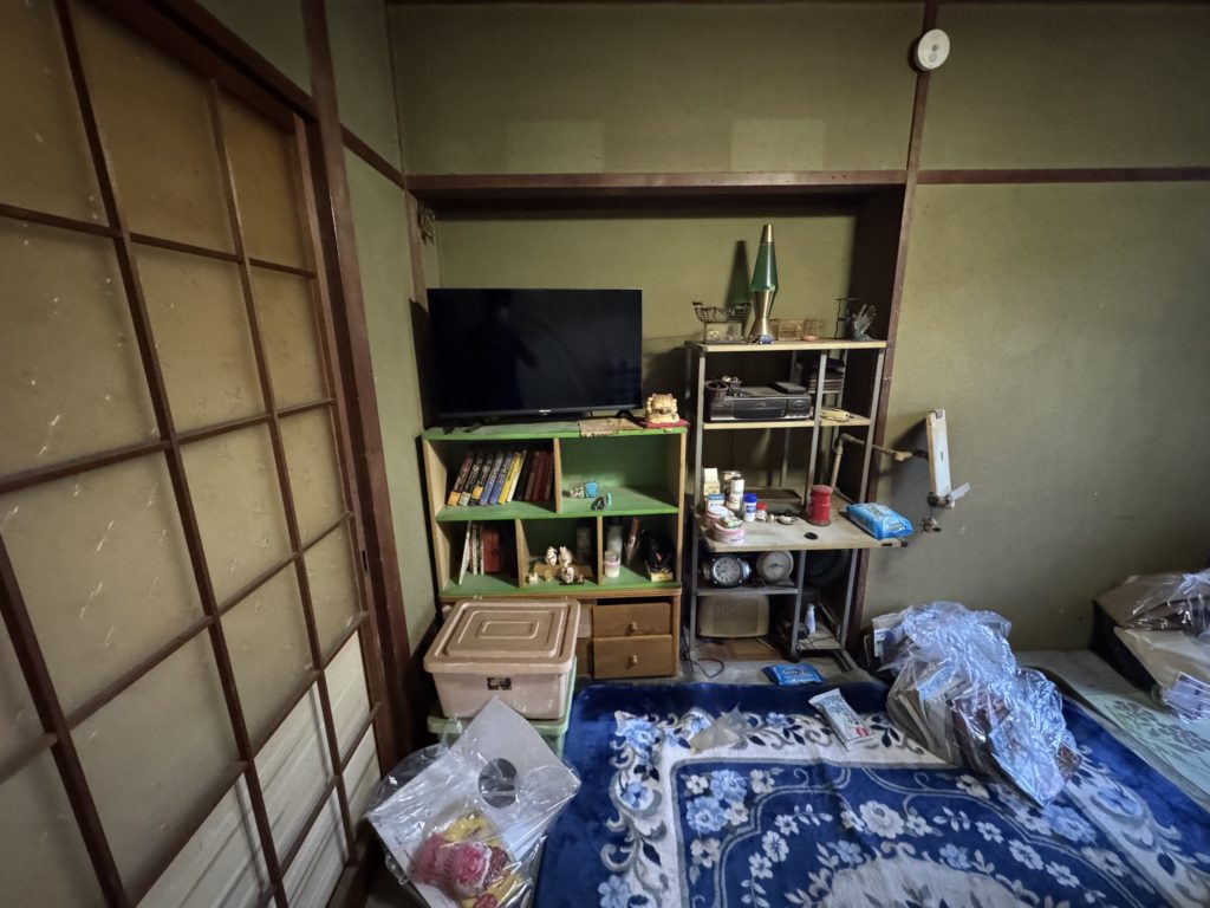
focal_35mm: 14
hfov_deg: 102.1
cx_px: 605
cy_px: 454
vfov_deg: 85.7
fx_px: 489
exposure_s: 1/30
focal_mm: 2.22
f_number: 2.2
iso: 1600
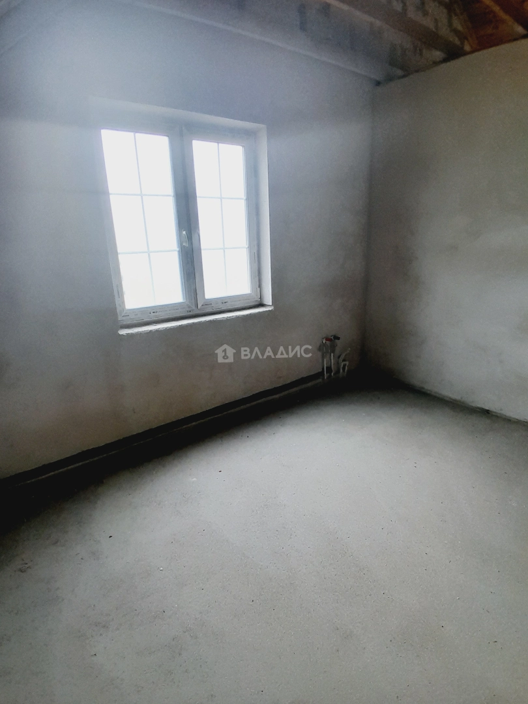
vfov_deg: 91.0
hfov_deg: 74.7
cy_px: 352
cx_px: 264
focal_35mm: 17
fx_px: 346
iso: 64
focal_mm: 1.46
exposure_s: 1/120
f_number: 2.2
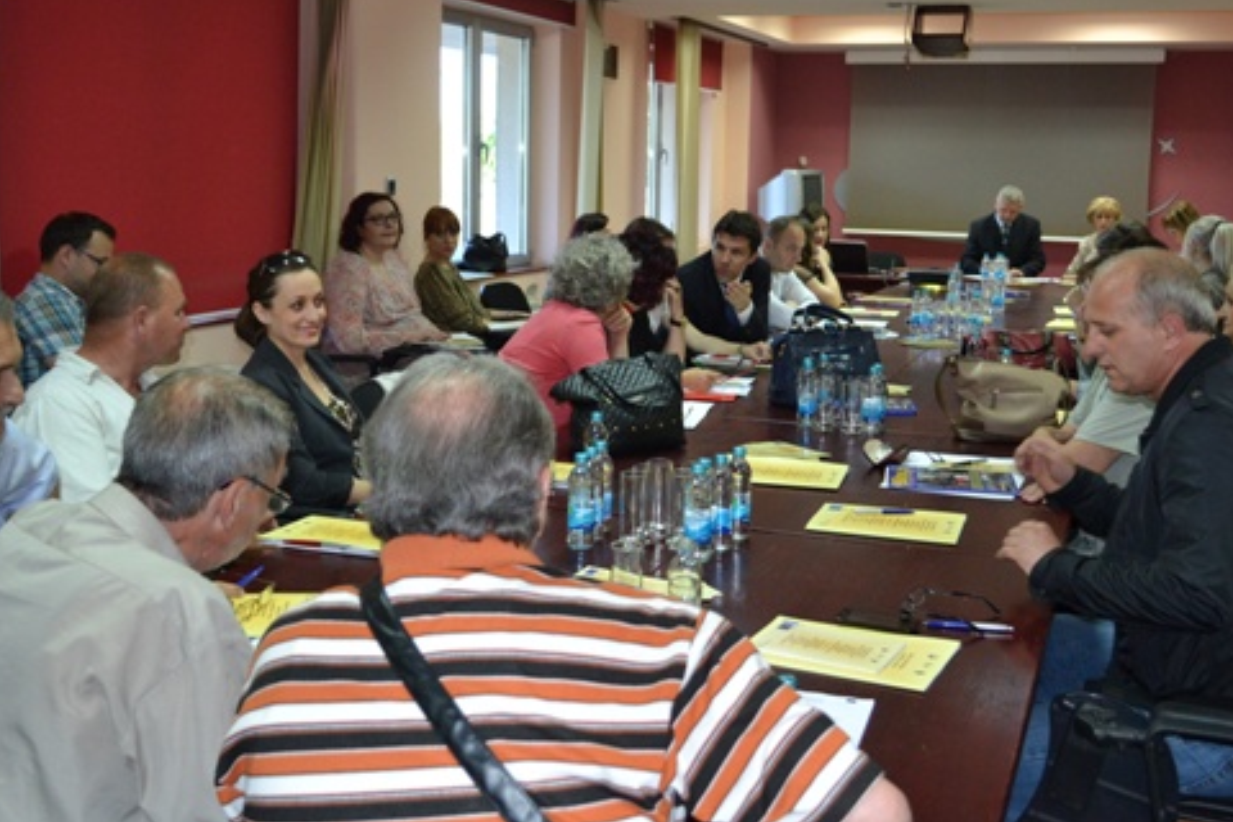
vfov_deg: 33.3
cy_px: 348
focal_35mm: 40
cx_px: 634
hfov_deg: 48.5
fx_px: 1370
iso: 1000
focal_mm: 20
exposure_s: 1/60
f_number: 3.8
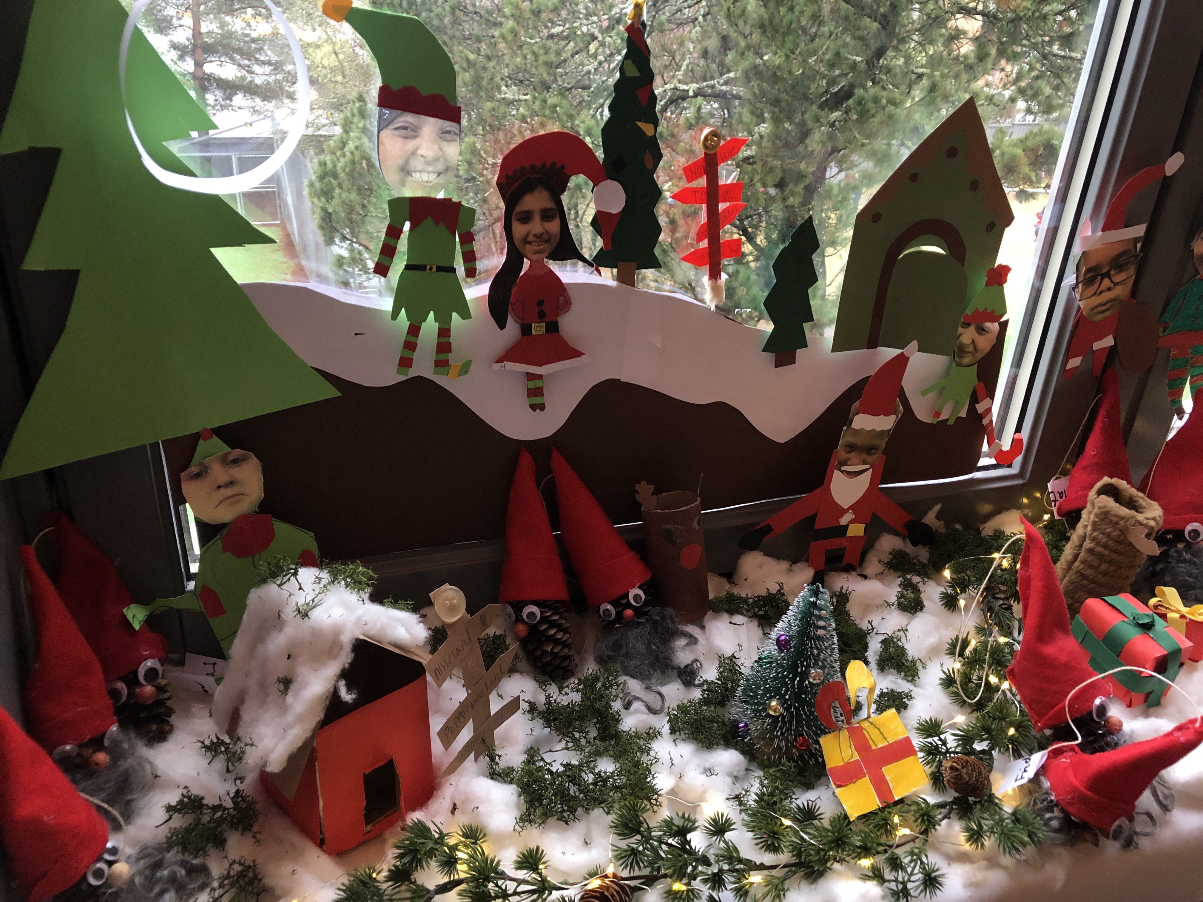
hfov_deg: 63.4
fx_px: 973
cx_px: 602
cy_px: 451
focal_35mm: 28
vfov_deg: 49.7
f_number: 1.8
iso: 80
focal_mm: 3.99
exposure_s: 1/17
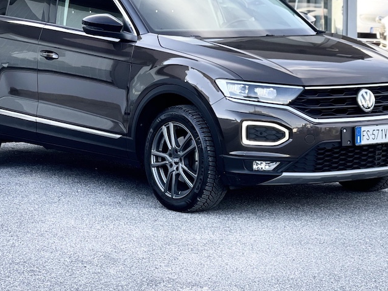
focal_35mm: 126
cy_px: 108
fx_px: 1413
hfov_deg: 15.6
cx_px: 184
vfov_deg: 11.8
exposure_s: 1/121
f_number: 2.2
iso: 32
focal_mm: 7.5
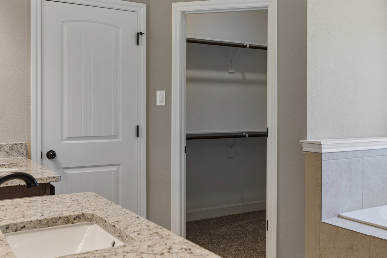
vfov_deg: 34.2
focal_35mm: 39
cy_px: 111
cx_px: 242
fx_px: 419
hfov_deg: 49.1
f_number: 2.8
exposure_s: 1/30
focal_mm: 16
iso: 100
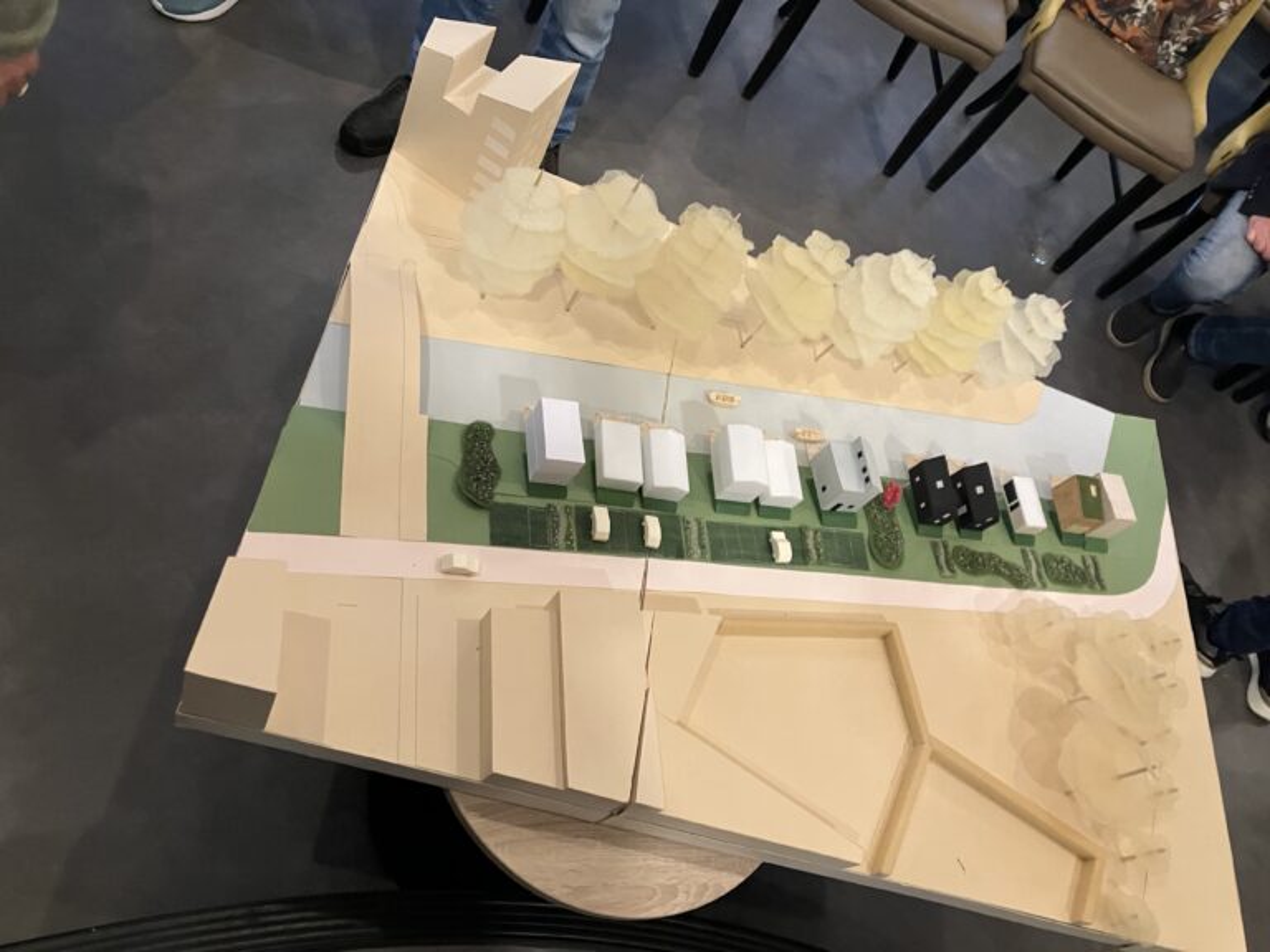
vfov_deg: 49.7
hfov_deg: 63.4
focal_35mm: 28
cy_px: 476
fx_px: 1027
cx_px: 635
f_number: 1.8
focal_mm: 3.99
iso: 320
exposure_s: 1/25
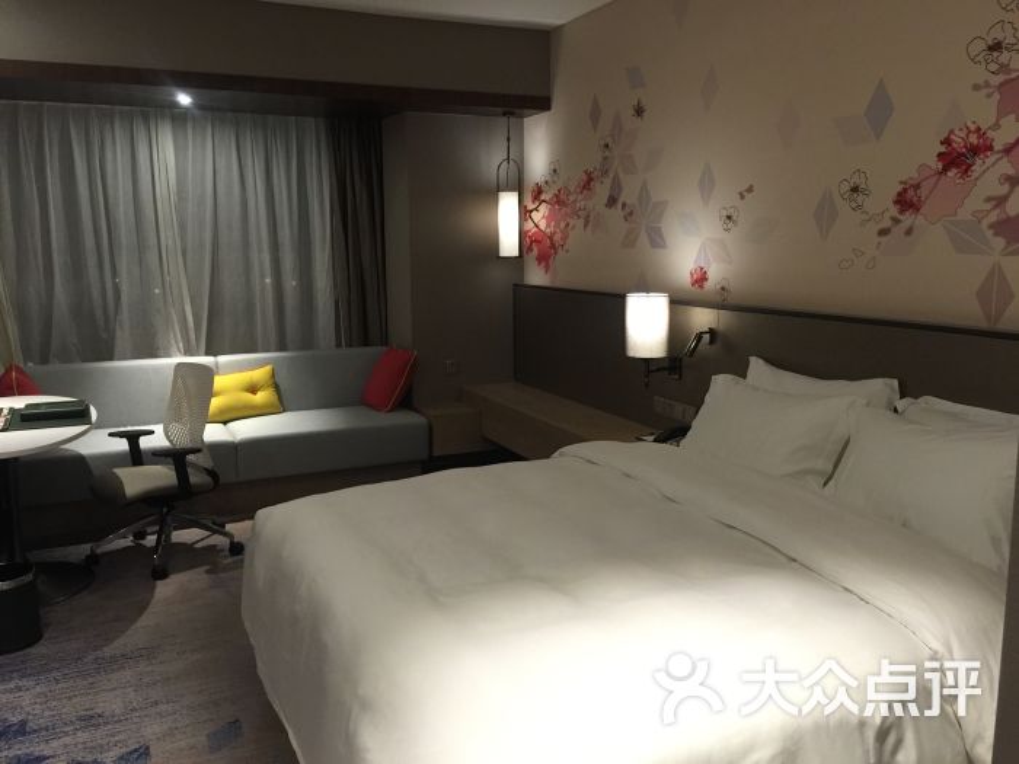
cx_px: 510
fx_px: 854
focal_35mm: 29
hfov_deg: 61.7
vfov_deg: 48.2
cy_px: 382
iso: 100
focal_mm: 4.15
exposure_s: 1/17
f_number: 2.2
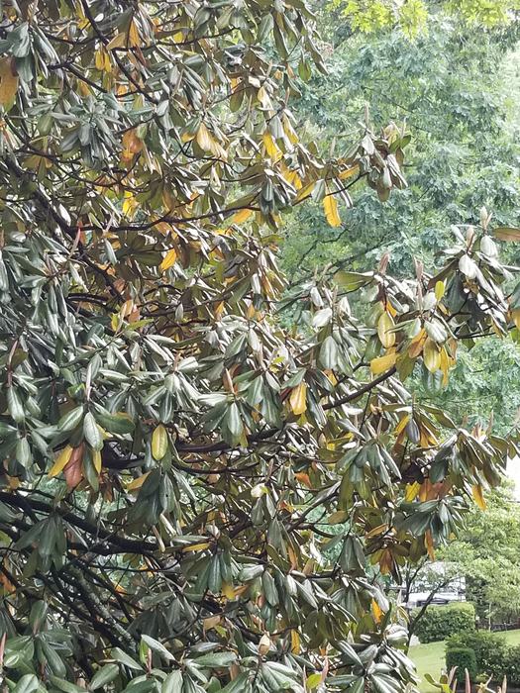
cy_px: 346
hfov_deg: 53.1
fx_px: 521
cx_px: 260
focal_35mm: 26
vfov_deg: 67.3
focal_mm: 4.25
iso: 50
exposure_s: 1/68
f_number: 1.7
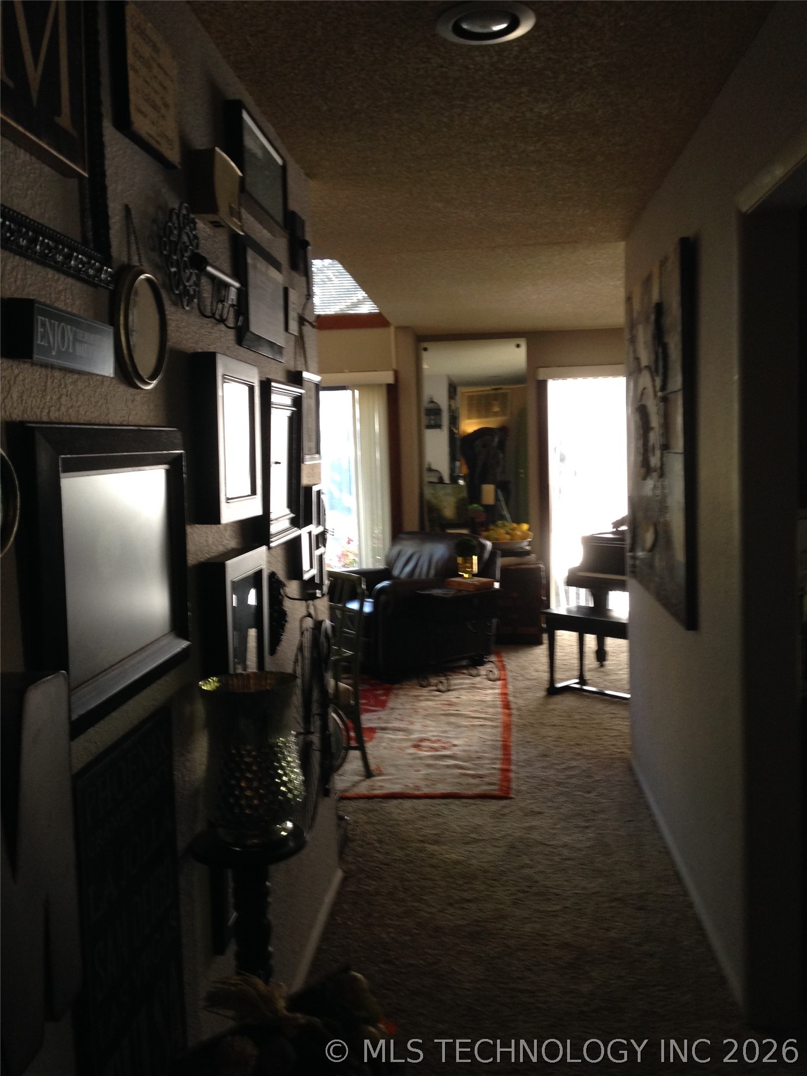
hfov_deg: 42.9
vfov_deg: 55.4
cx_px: 404
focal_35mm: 33
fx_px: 1026
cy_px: 538
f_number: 2.4
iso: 125
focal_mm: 4.12
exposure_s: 1/20
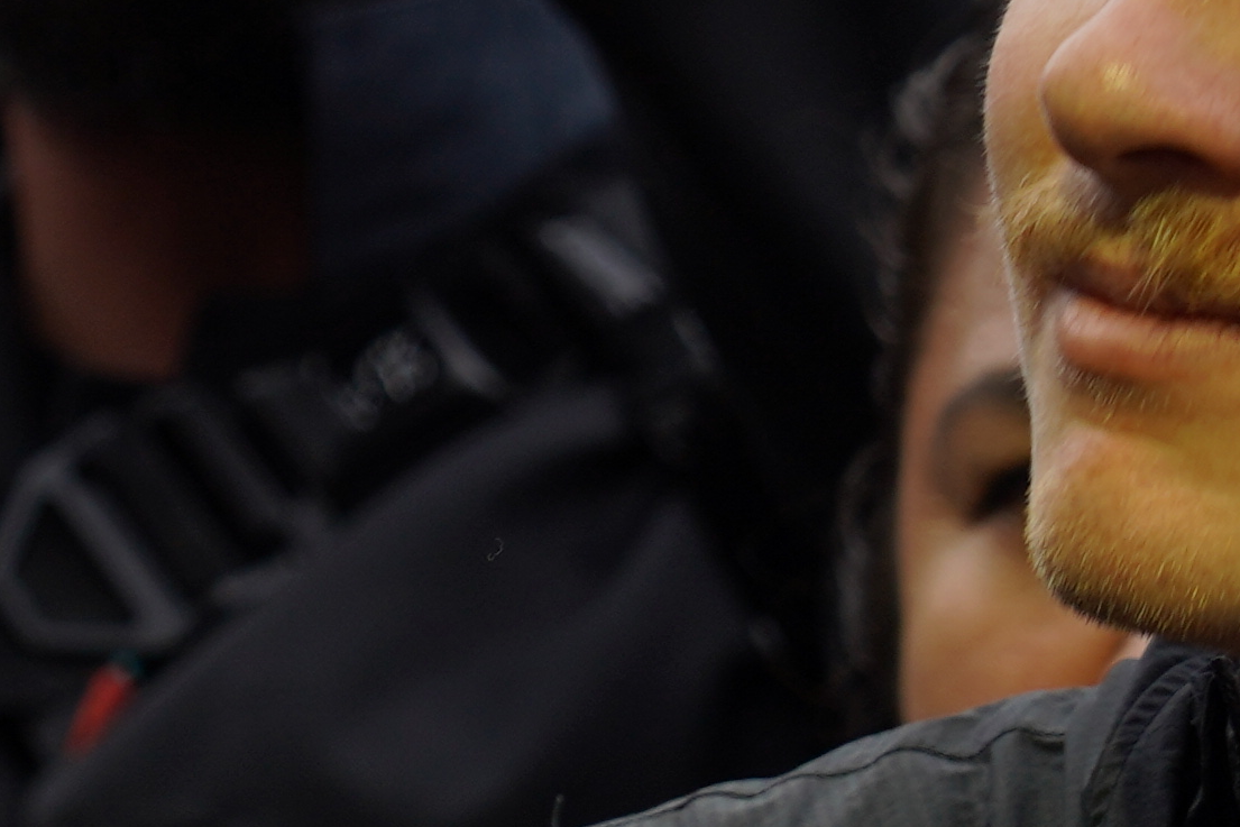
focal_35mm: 570
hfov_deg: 3.6
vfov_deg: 2.4
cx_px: -1147
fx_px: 19635
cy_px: -318
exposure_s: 1/250
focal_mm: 105
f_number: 5.6
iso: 100
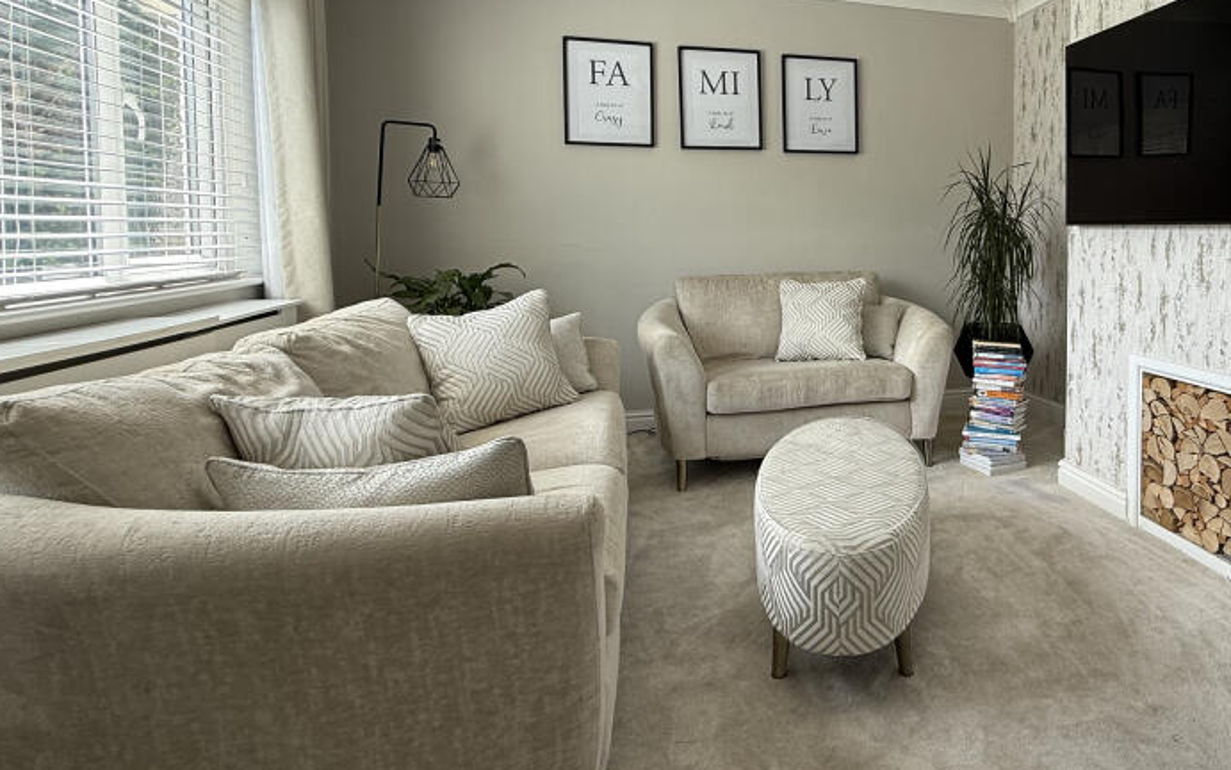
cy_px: 266
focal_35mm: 22
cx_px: 875
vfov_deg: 54.1
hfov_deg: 75.6
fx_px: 738
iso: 50
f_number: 2.2
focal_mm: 2.22
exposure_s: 1/99
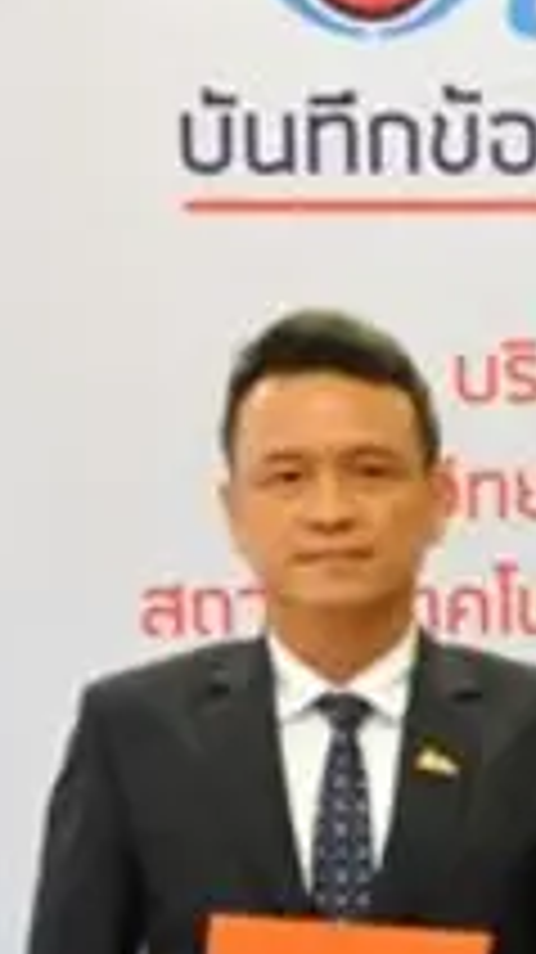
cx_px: 1049
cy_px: 817
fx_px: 4528
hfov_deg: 6.6
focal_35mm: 179
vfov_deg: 12.0
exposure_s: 1/80
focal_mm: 31
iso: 2000
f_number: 4.5
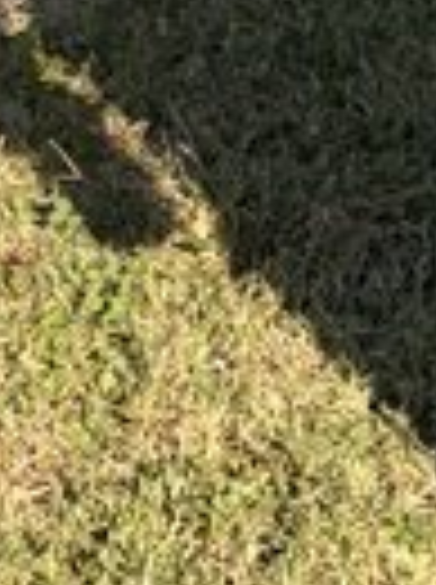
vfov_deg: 9.3
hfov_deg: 7.0
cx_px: 800
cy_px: -396
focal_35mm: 205
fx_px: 3454
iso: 50
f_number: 1.6
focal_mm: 5.96
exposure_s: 1/2012
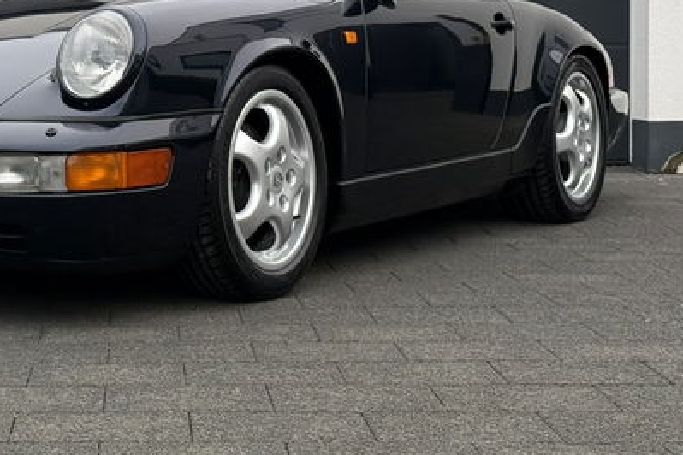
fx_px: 1821
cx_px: 127
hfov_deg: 21.0
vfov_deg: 14.1
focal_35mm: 96
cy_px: 60
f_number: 1.78
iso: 160
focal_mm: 6.76
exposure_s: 1/242
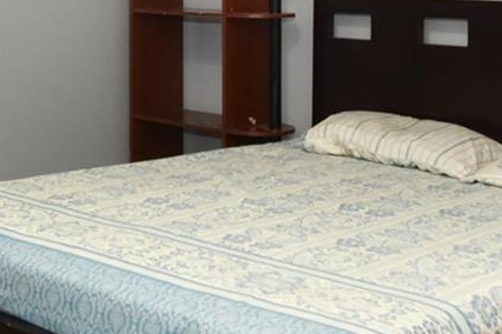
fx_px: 1074
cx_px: 144
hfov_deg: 26.1
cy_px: -33
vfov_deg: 17.1
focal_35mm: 77
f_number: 9
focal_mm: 16
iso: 1600
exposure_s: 1/30
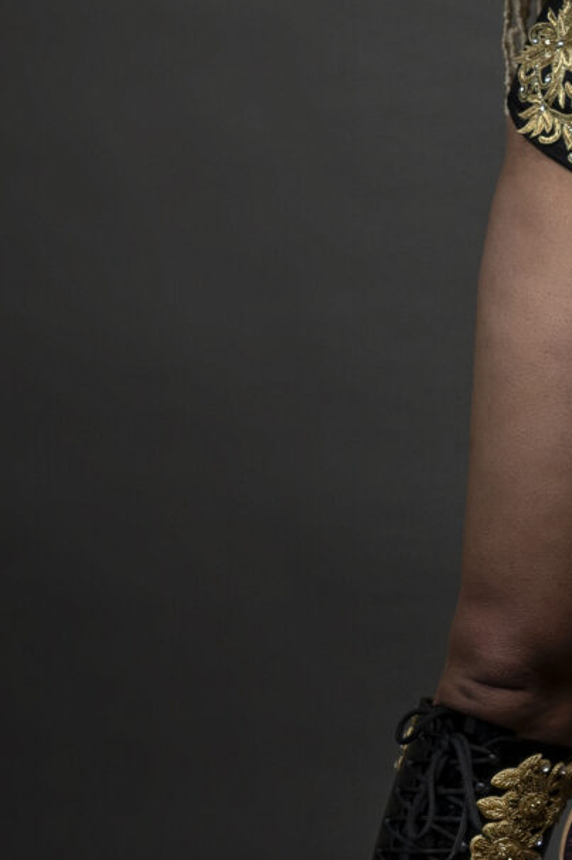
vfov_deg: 12.2
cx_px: 774
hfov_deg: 8.0
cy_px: 291
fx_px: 4034
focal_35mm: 169
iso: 400
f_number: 7.1
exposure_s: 1/125
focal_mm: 50
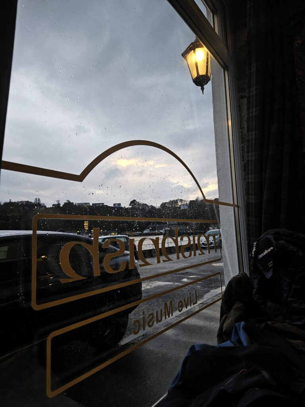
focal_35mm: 23
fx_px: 270
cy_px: 204
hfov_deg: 58.9
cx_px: 152
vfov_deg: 73.9
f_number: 1.8
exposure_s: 1/100
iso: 125
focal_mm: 5.4
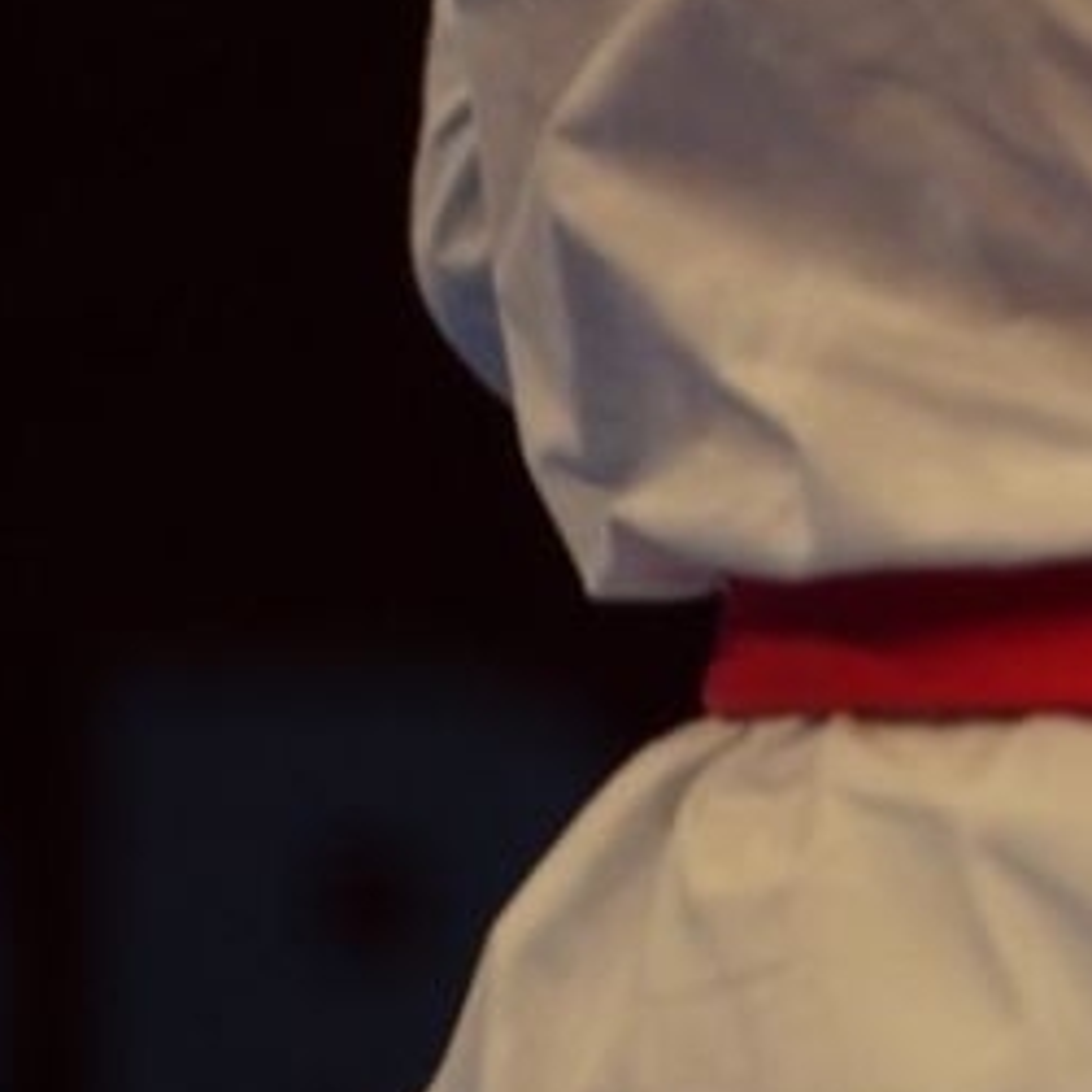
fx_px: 43578
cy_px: 561
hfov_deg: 1.4
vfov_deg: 1.4
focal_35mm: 1221
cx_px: 3511
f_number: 2.8
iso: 800
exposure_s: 1/250
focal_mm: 200
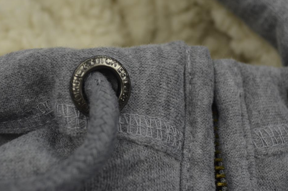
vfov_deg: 20.9
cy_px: 88
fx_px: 516
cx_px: 125
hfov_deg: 31.2
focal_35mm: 65
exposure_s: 1/60
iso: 450
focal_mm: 35
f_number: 5
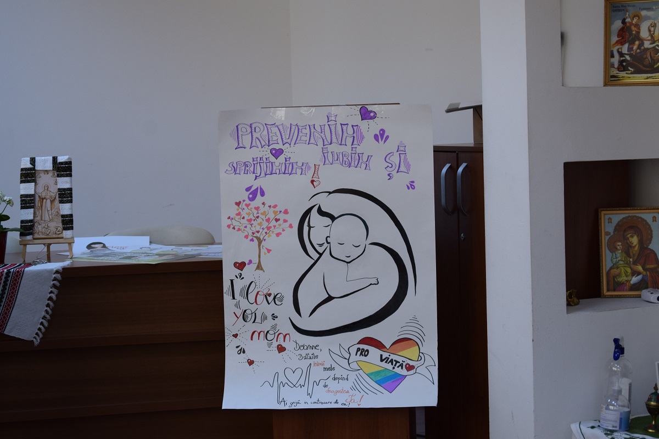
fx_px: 1510
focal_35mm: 82
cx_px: 330
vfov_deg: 16.6
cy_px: 220
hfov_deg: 24.6
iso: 640
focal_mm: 55
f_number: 5.6
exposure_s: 1/60
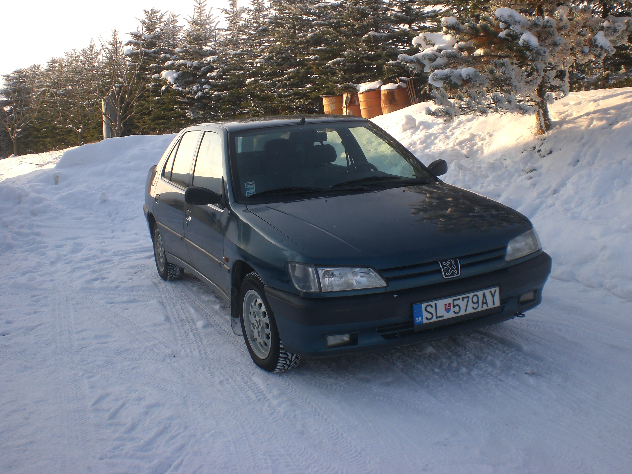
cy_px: 237
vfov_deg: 37.7
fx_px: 694
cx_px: 316
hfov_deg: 49.0
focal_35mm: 38
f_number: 4.4
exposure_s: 1/200
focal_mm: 6.3
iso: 50
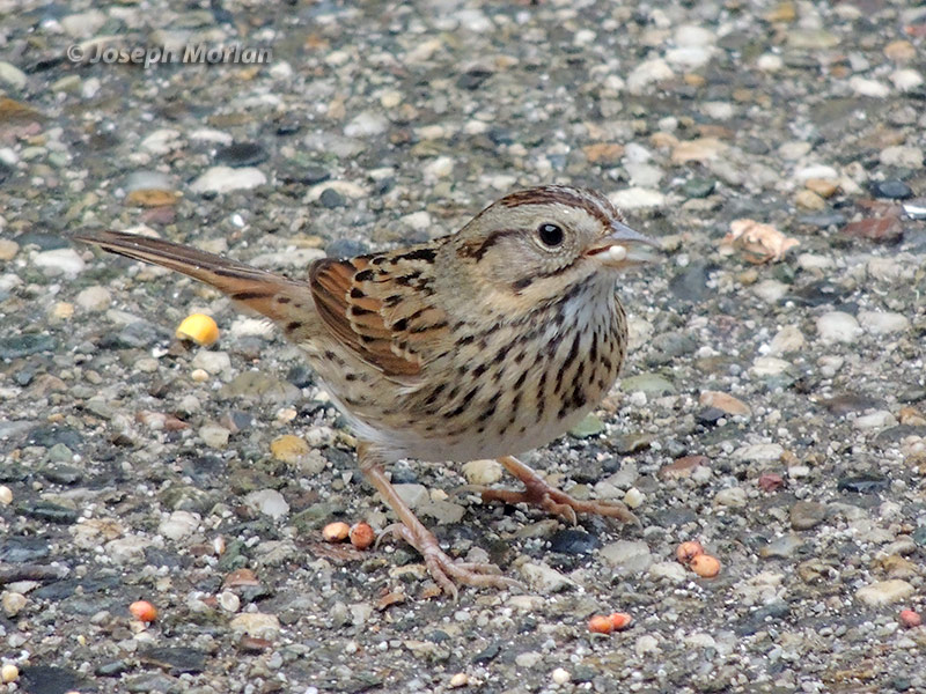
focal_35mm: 1000
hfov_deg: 2.0
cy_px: 347
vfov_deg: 1.5
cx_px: 463
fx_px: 26751
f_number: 5.9
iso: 800
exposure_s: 1/160
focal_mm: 180
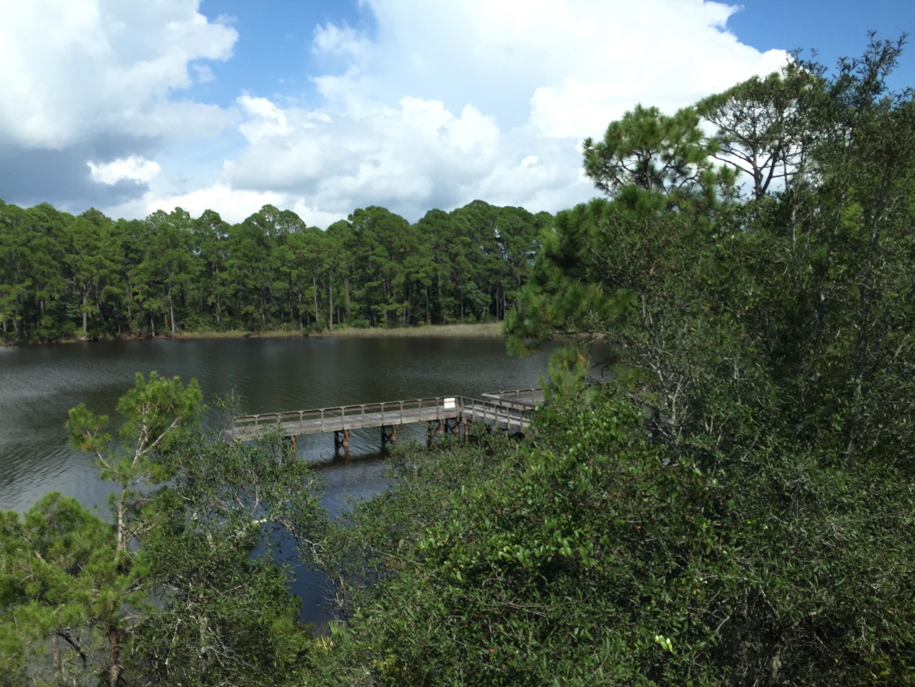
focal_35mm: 29
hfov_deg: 61.7
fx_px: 767
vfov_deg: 48.2
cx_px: 458
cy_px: 344
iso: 32
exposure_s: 1/2475
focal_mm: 4.15
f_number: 2.2
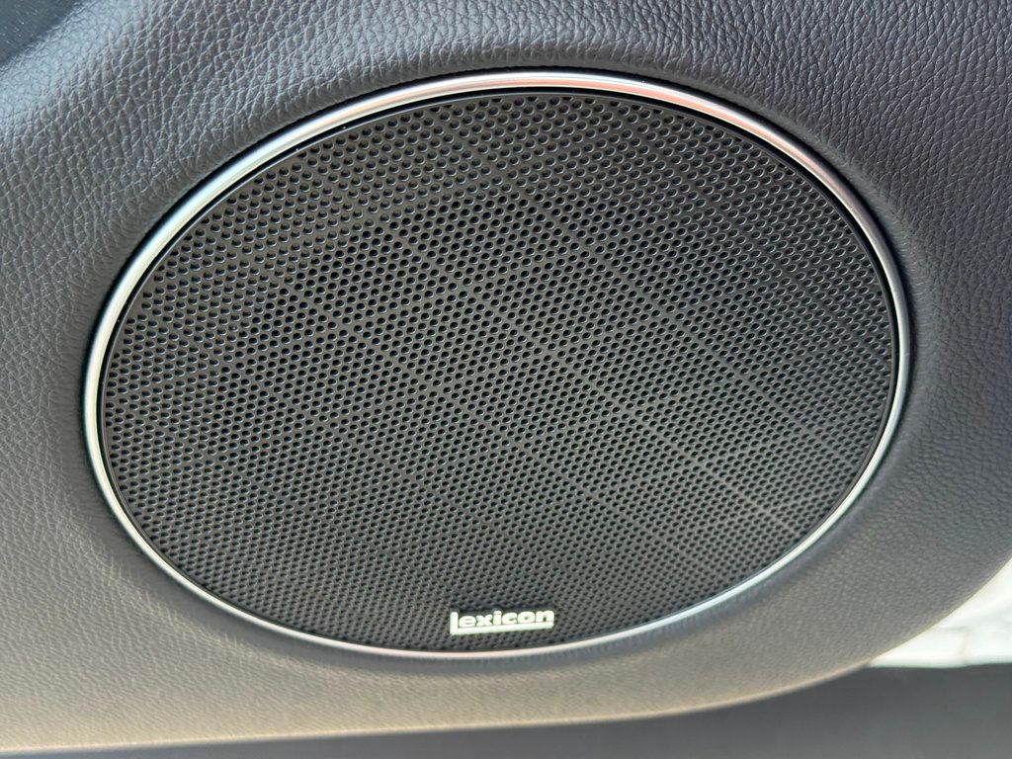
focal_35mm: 48
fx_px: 1403
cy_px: 380
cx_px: 506
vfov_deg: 30.3
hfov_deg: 39.7
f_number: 1.78
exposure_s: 1/210
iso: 200
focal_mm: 6.76
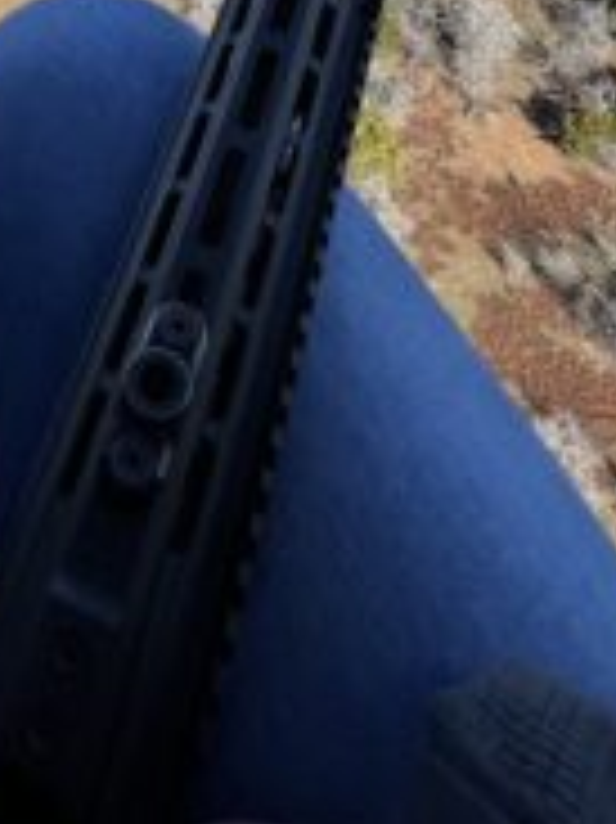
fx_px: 903
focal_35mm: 38
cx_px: 43
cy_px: -194
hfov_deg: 35.1
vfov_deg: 36.3
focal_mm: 1.57
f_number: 1.8
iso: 32
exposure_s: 1/769
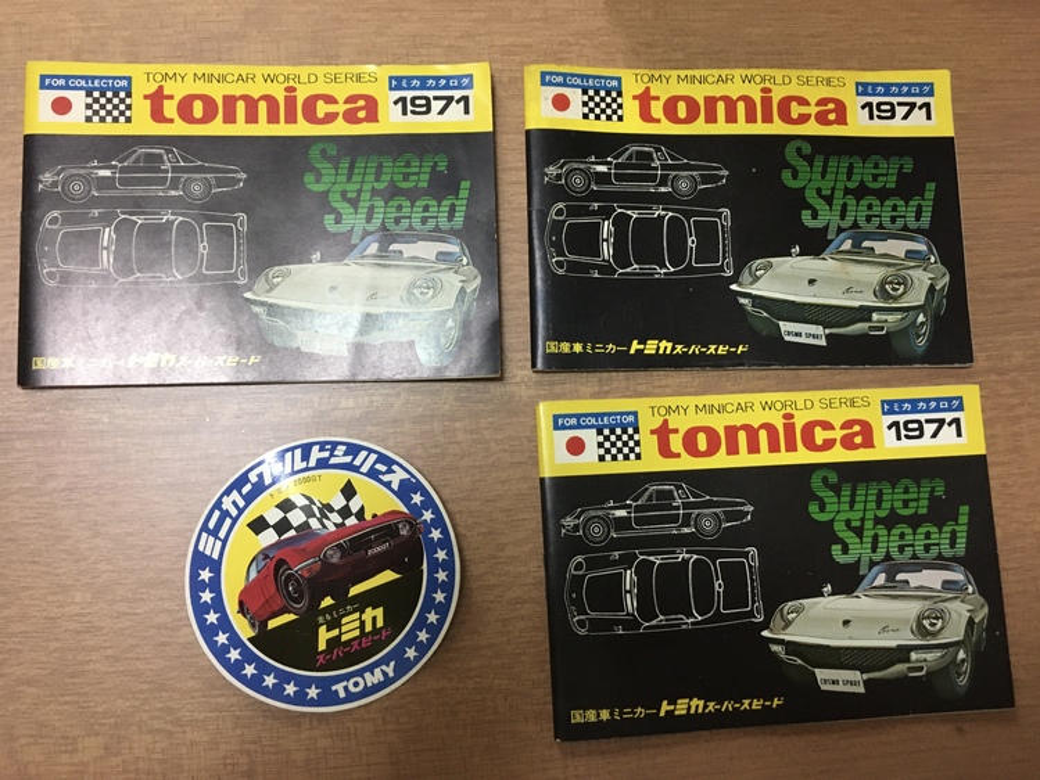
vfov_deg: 48.3
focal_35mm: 29
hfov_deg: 61.6
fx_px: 872
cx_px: 520
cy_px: 390
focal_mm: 4.15
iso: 200
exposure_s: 1/25
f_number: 2.2
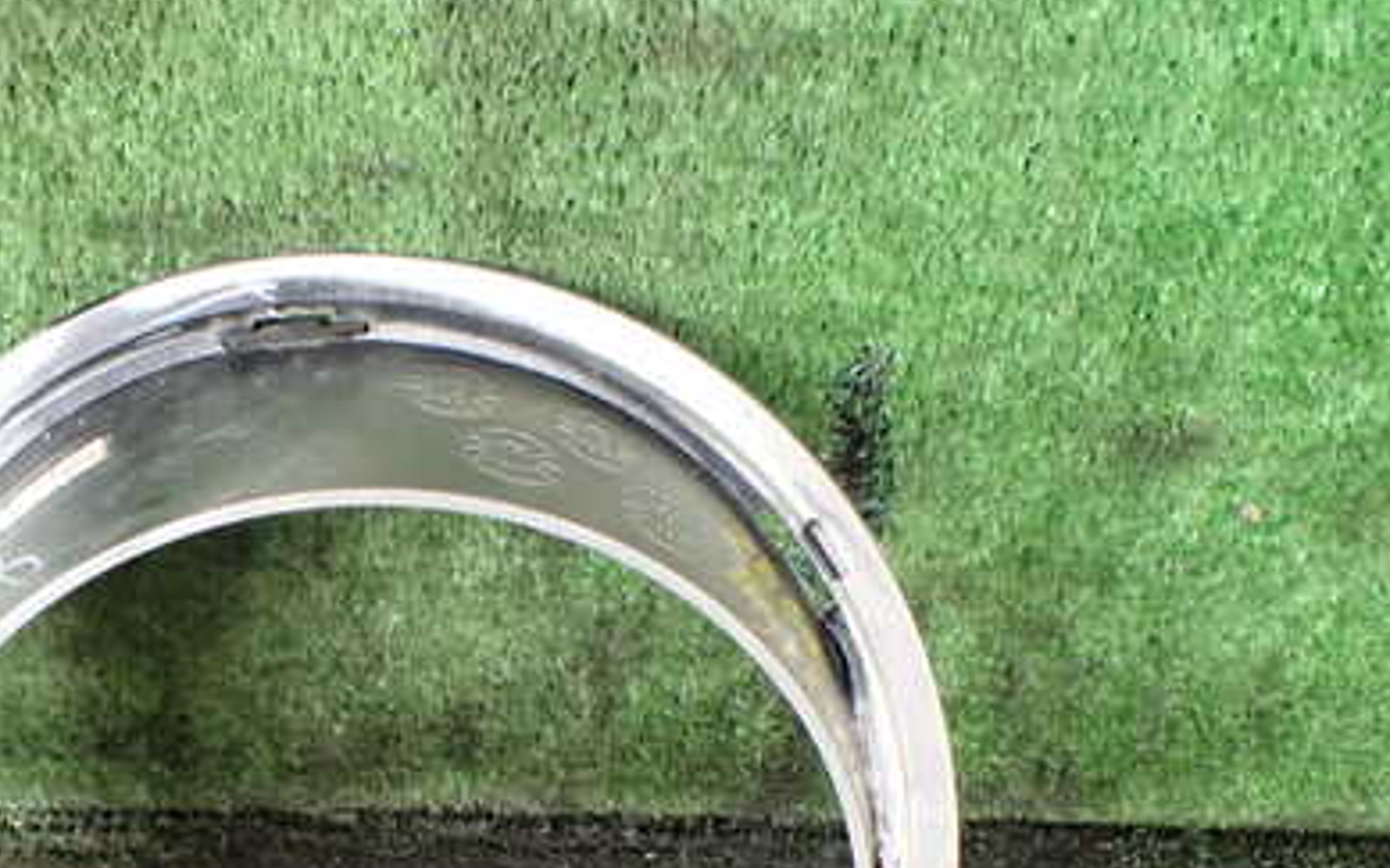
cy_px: 747
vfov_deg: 25.7
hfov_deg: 40.1
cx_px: 379
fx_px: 1856
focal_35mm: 49
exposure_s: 1/125
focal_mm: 5.4
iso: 500
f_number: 2.3
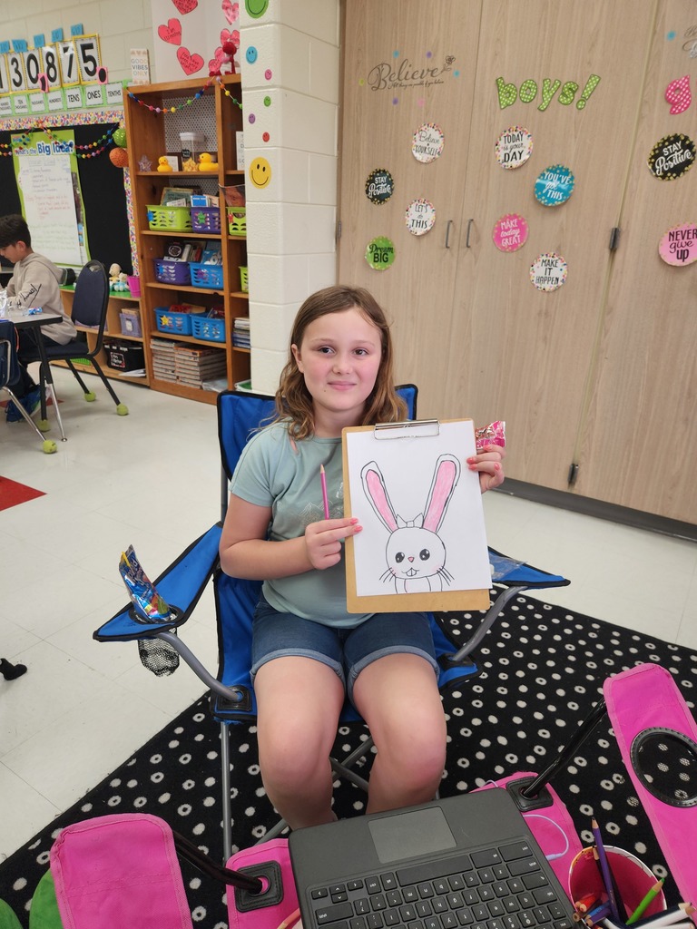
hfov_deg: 58.9
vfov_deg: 73.9
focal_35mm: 23
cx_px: 348
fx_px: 617
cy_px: 464
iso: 64
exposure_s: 1/120
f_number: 1.8
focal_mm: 5.4
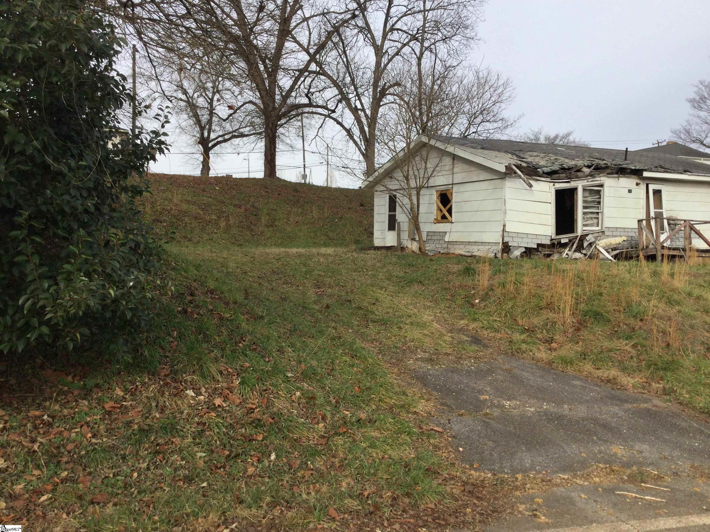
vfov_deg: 45.4
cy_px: 266
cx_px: 355
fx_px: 636
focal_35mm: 31
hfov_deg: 58.4
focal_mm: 3.3
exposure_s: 1/679
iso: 25
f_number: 2.4
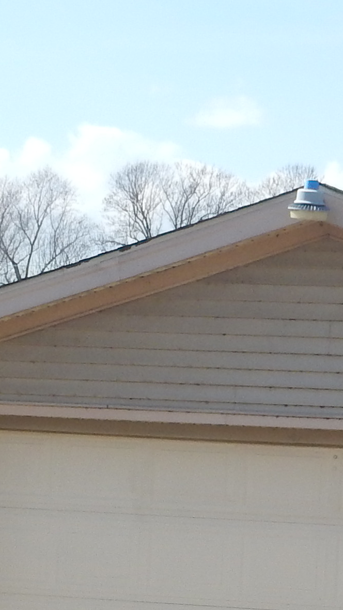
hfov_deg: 6.6
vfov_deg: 11.6
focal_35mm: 183
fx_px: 2958
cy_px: 639
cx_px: 98
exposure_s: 1/800
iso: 125
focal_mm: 7.6
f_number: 4.2
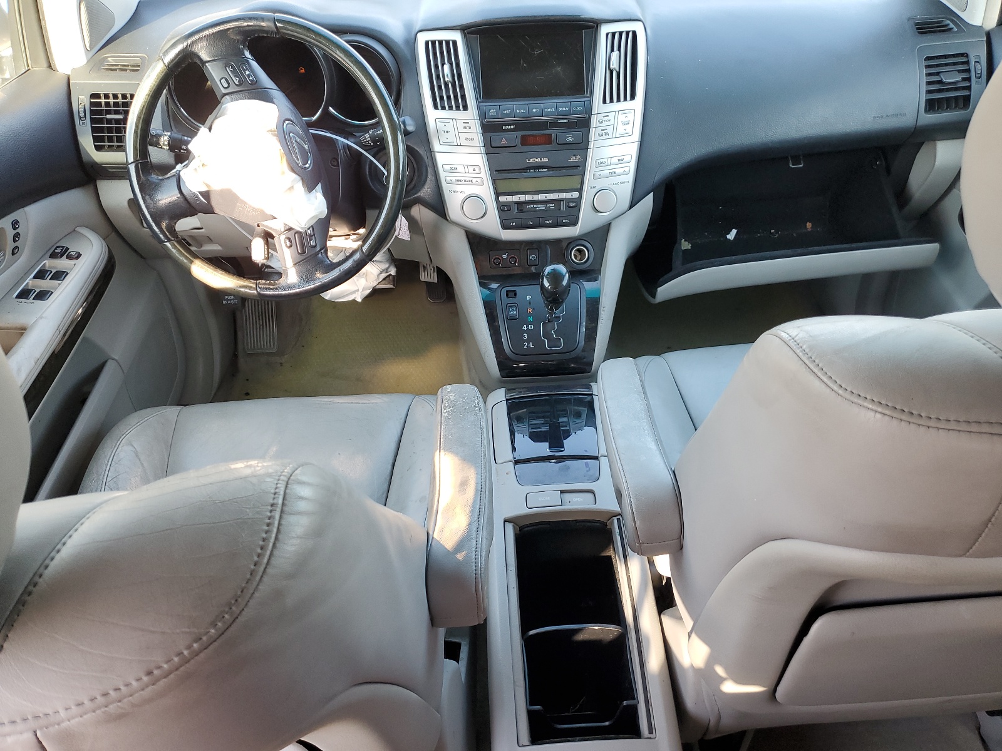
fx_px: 753
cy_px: 376
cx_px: 501
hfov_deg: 67.3
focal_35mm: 26
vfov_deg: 53.1
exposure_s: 1/120
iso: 68
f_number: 1.5
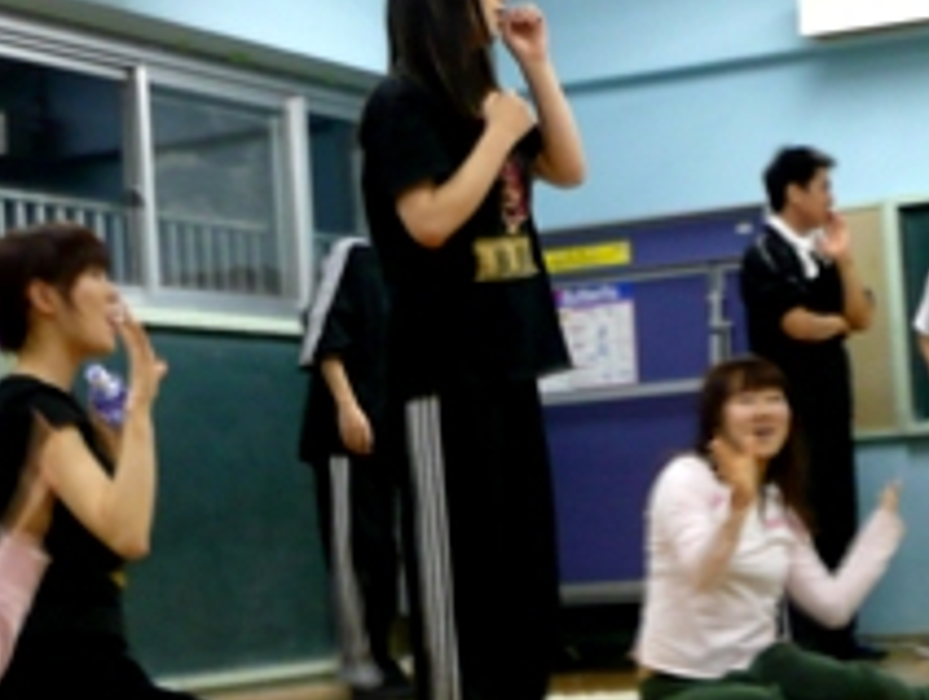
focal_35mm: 112
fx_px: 3011
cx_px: 277
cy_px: 456
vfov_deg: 13.2
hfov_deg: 17.5
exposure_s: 1/8
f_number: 4.3
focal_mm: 9.1
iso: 200
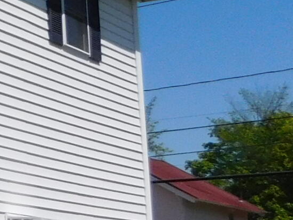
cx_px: -490
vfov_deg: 11.8
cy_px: 81
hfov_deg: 11.6
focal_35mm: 126
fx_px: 1067
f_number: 6
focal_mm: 4
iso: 125
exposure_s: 1/1000
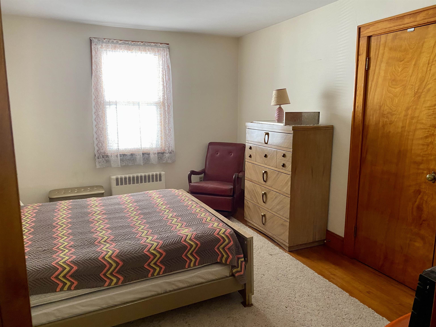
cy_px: 164
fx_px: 327
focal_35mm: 26
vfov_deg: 53.1
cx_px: 218
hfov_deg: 67.3
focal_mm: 4.25
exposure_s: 1/60
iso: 250
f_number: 1.8
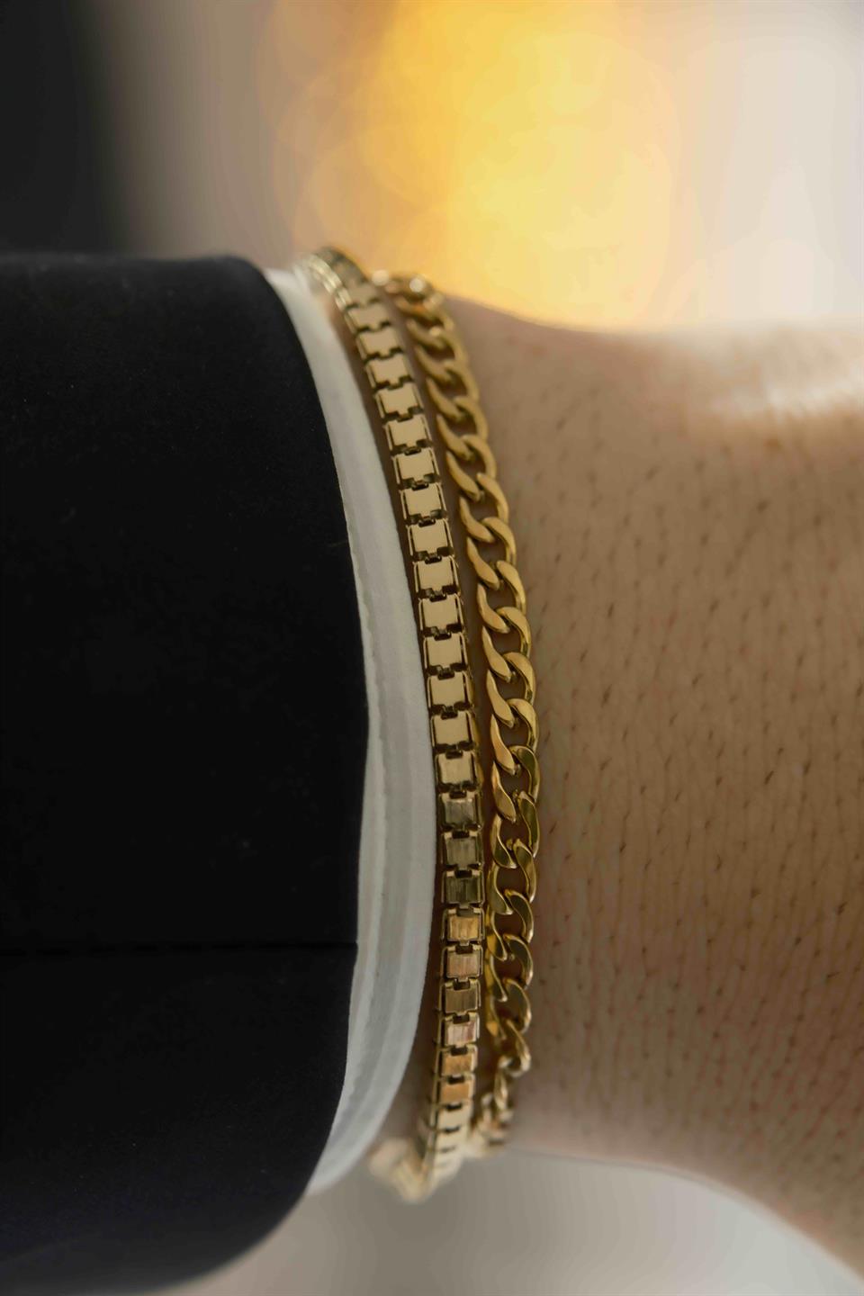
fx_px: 4320
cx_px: 432
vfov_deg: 17.1
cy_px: 648
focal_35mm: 120
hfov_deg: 11.4
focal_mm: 80
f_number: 4
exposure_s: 1/30
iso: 400
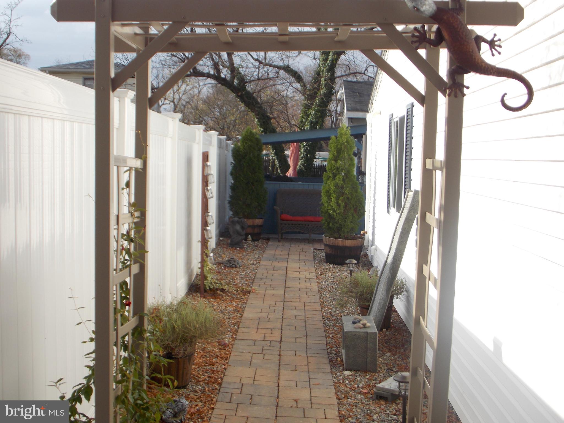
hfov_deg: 45.8
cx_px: 282
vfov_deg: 35.1
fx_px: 668
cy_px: 212
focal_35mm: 41
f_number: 3.6
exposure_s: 1/400
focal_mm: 7.3
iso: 80
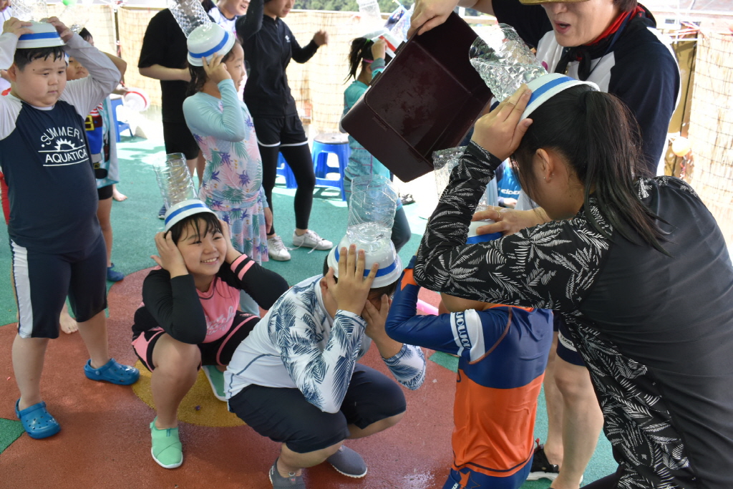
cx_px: 366
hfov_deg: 59.5
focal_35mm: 32
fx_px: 641
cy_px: 244
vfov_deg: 41.7
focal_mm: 21
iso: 400
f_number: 6.3
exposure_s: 1/160
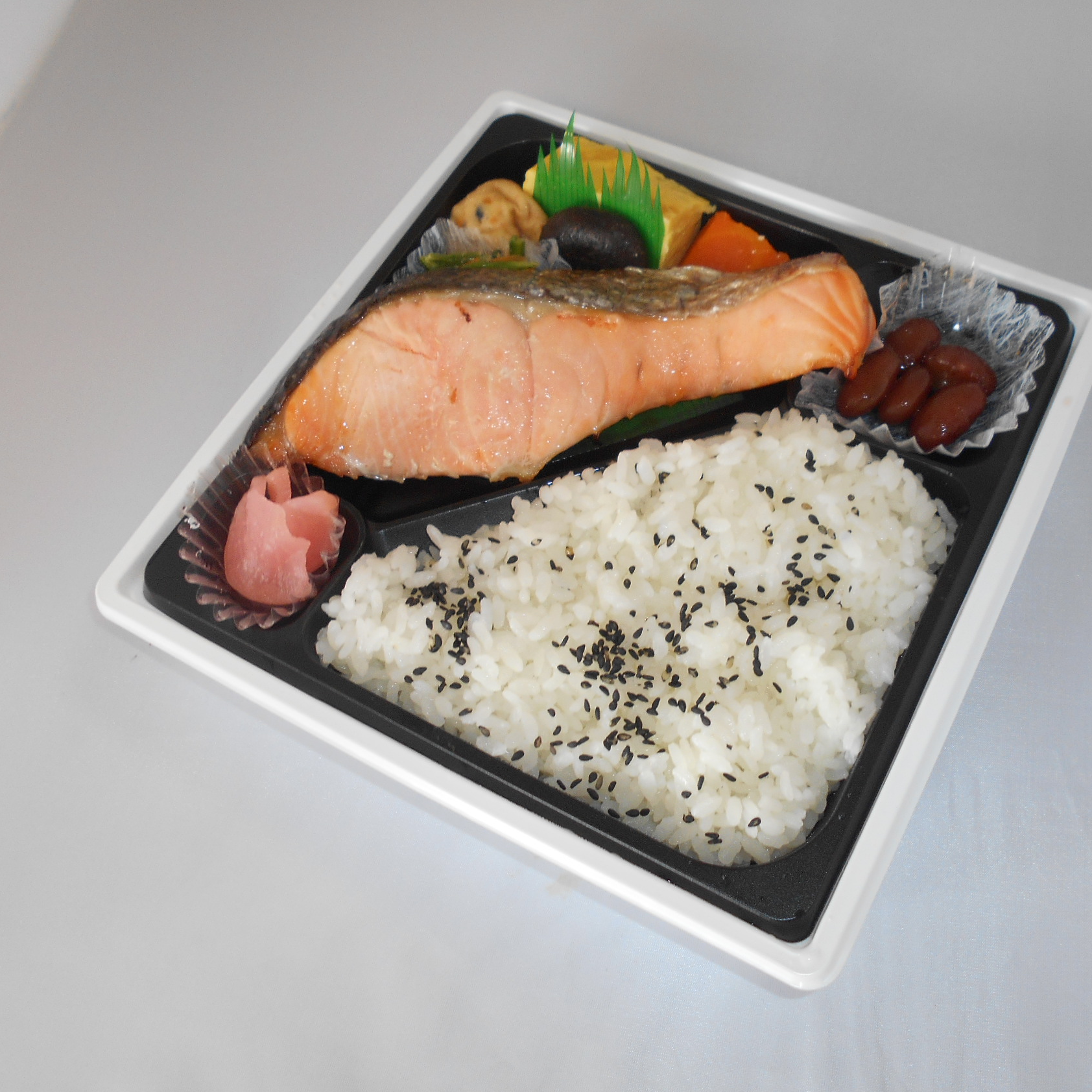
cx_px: 642
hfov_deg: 52.3
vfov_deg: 52.5
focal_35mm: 31
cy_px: 541
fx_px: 1106
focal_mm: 4.6
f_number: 3.2
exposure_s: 1/30
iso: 110
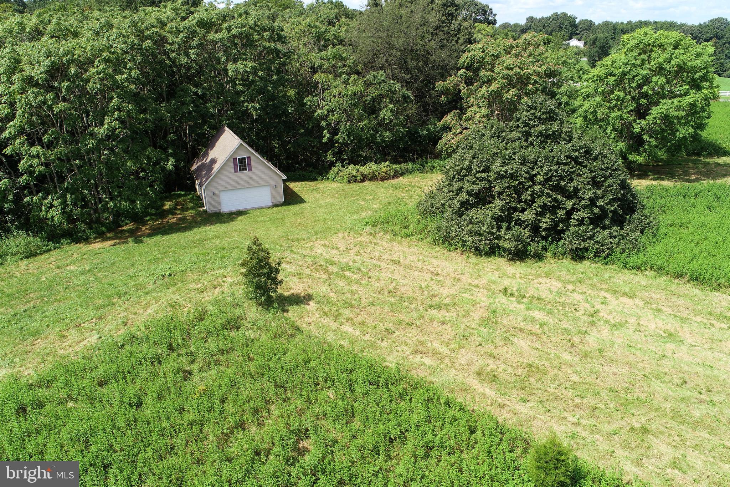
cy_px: 244
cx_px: 365
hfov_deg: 73.7
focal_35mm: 24
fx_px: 487
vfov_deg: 53.1
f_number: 5
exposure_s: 1/320
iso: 100
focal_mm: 8.8
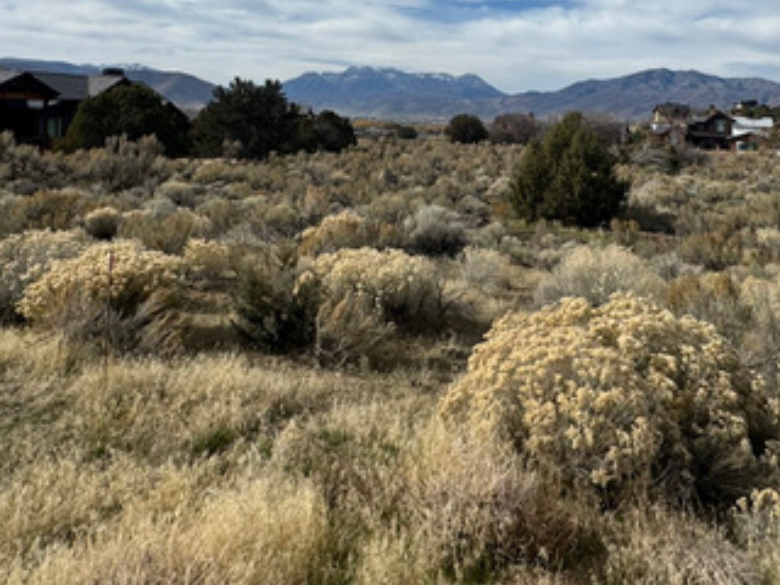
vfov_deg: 46.9
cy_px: 110
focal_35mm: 28
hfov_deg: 62.5
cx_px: 490
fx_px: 631
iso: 50
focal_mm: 2.22
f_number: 2.2
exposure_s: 1/3247
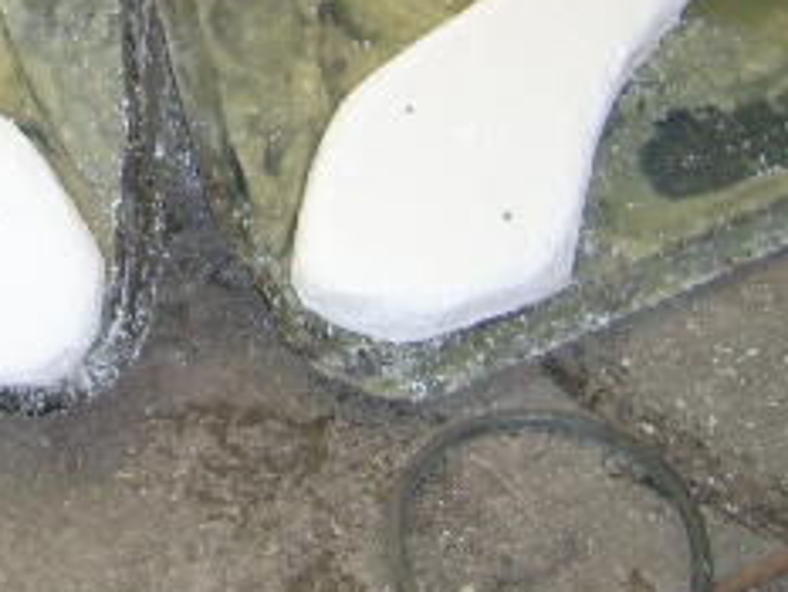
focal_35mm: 96
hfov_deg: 19.9
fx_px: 2186
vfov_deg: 15.3
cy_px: 68
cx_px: 37
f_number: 2.8
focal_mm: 5.95
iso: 100
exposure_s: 1/60
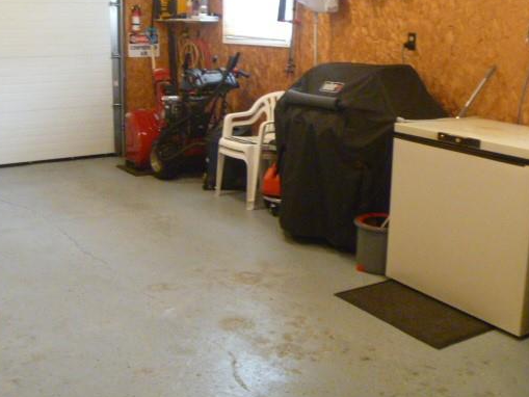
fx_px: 673
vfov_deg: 32.7
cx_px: 268
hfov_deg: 42.9
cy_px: 152
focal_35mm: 44
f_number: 3.5
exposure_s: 1/20
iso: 800
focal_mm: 6.3
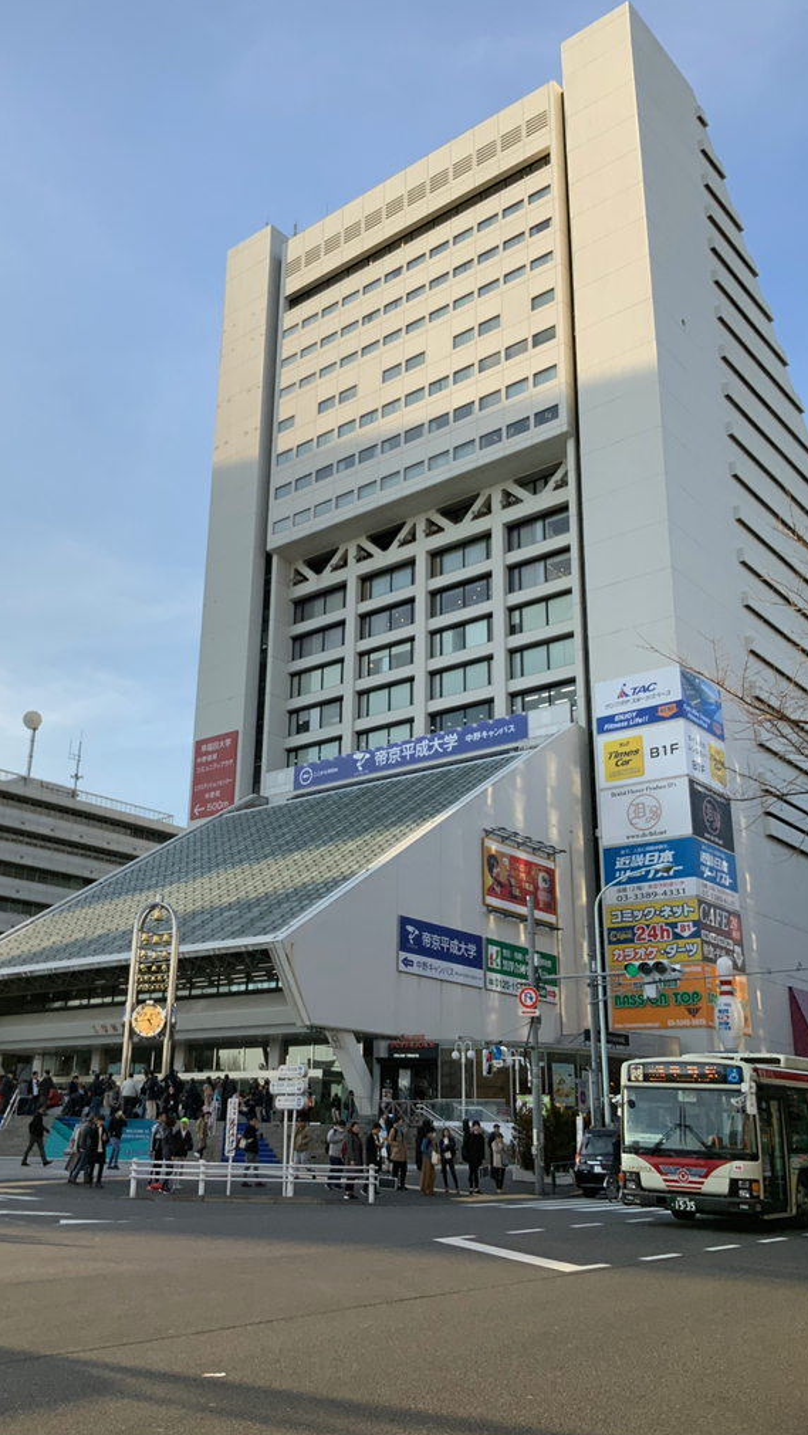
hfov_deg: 36.6
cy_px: 710
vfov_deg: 61.0
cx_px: 339
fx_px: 1218
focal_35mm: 32
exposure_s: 1/869
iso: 16
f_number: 1.8
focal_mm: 3
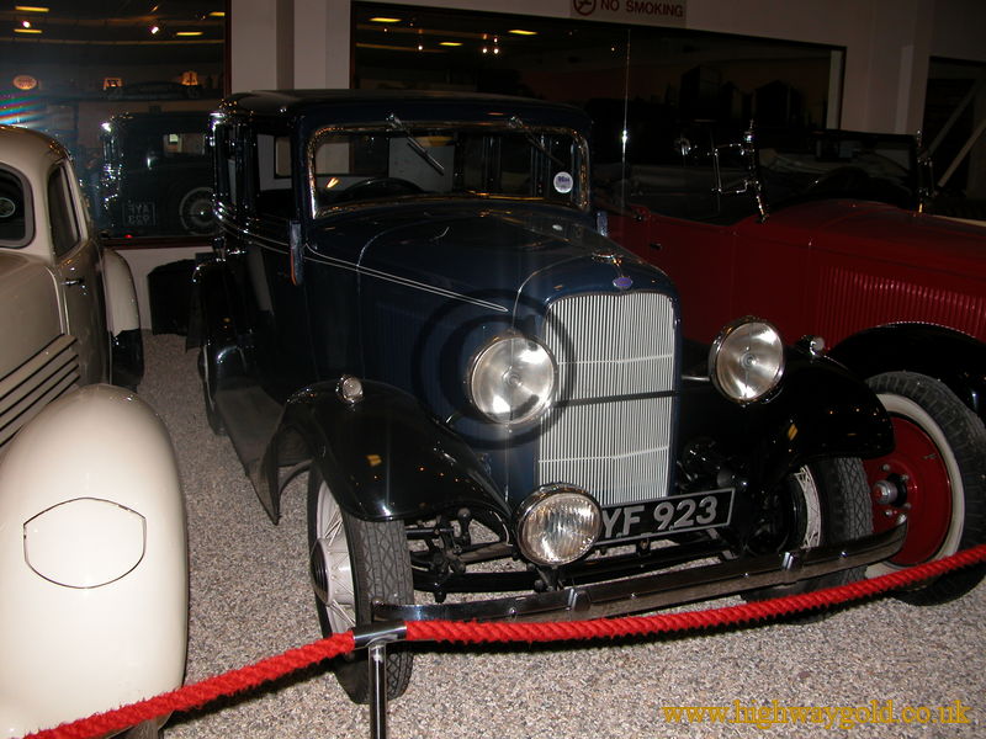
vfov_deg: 40.7
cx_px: 493
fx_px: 997
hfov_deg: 52.6
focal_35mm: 35
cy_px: 370
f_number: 2.8
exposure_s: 1/60
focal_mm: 8.9
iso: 100
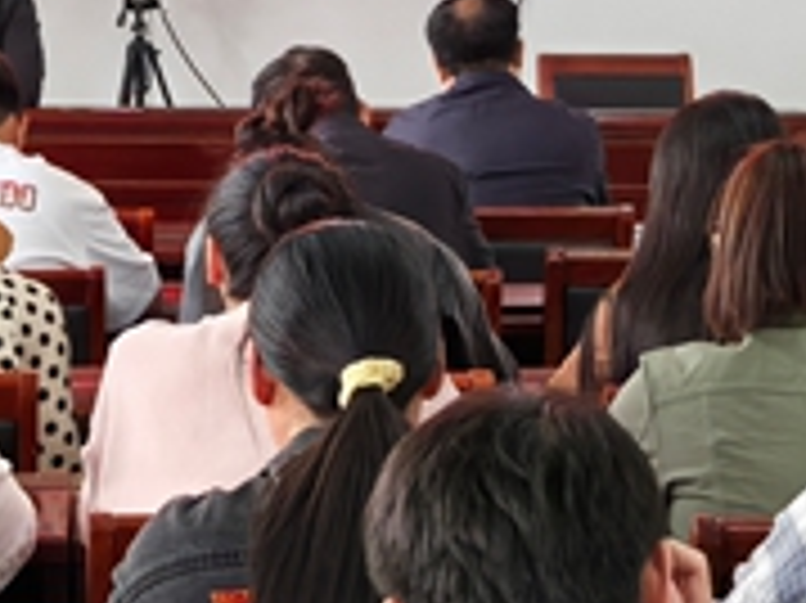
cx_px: 99
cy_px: 47
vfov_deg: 8.7
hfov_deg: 11.6
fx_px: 3932
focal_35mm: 169
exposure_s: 1/120
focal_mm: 5.75
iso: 50
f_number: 2
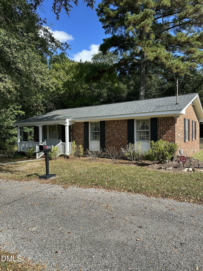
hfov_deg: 56.8
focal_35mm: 24
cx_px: 102
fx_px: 188
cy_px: 136
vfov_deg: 71.6
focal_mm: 6.86
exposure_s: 1/2299
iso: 80
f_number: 1.78
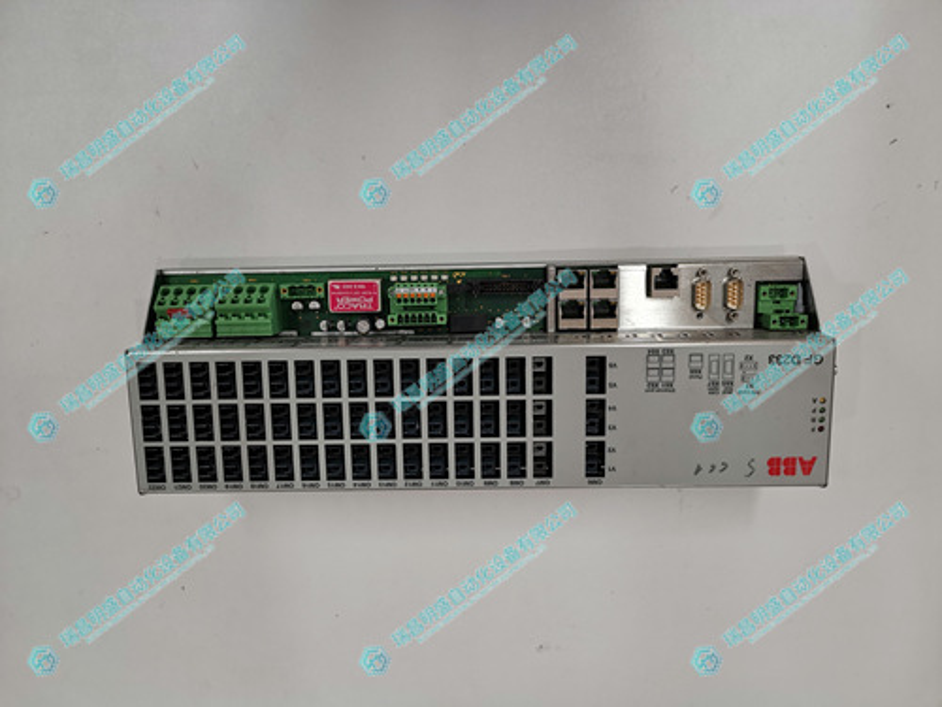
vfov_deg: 53.1
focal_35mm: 26
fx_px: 708
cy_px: 354
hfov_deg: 67.3
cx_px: 471
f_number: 1.8
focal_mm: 4.75
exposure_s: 1/100
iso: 100
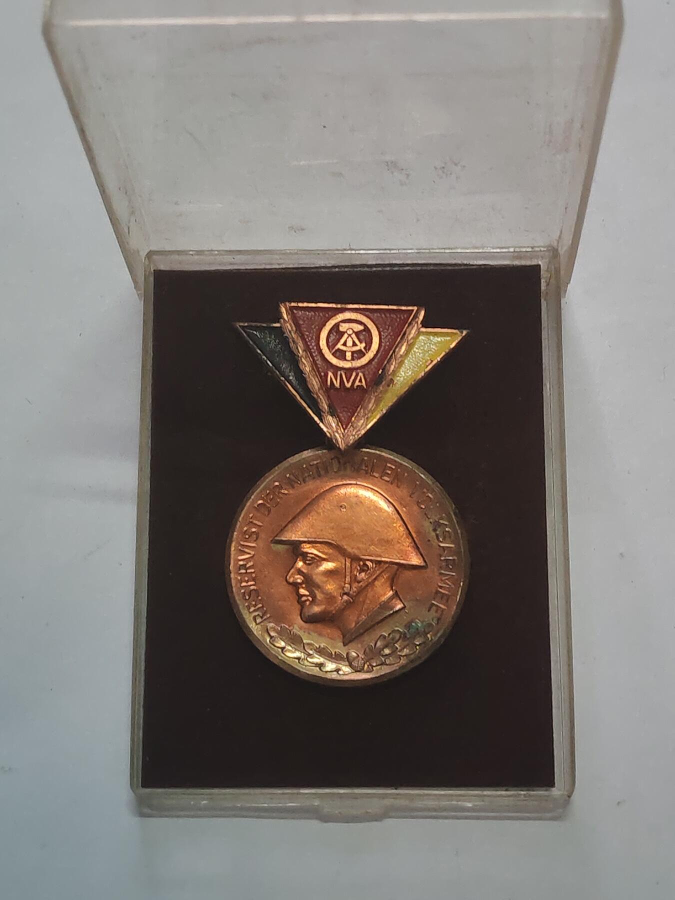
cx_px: 338
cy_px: 450
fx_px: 1768
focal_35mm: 68
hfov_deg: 21.6
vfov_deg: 28.6
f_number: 1.95
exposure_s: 1/50
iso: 500
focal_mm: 5.52
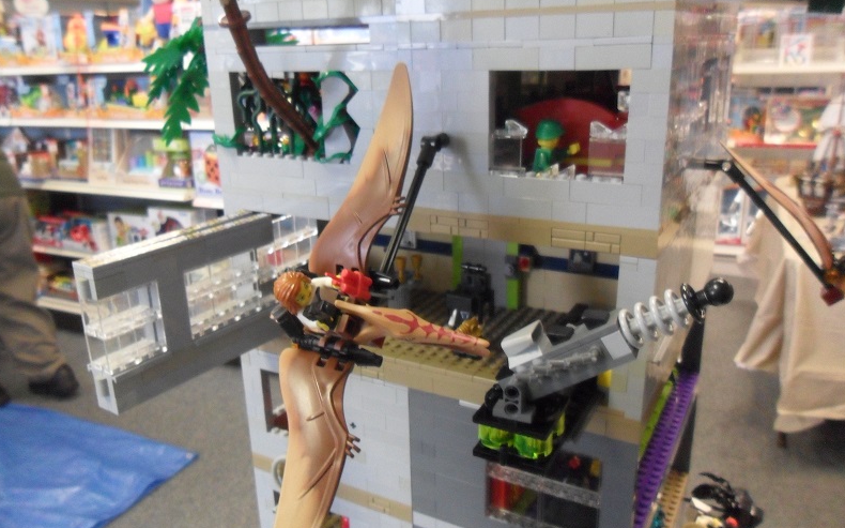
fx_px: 668
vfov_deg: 43.1
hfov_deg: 64.7
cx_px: 422
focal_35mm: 29
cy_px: 262
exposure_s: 1/30
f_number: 3.5
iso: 400
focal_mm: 4.9
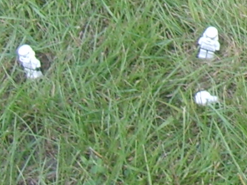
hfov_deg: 8.6
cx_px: 651
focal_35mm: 205
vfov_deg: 7.2
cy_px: -39
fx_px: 1463
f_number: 2.8
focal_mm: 5.8
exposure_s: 1/45
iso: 50
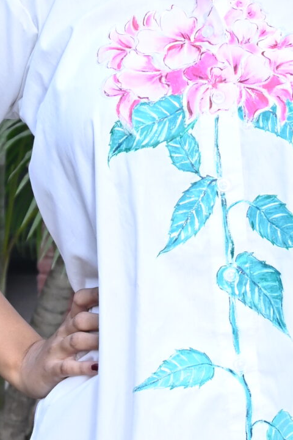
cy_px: 278
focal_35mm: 160
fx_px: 1953
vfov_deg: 12.8
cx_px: 157
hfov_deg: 8.6
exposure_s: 1/100
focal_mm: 30
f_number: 5
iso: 500
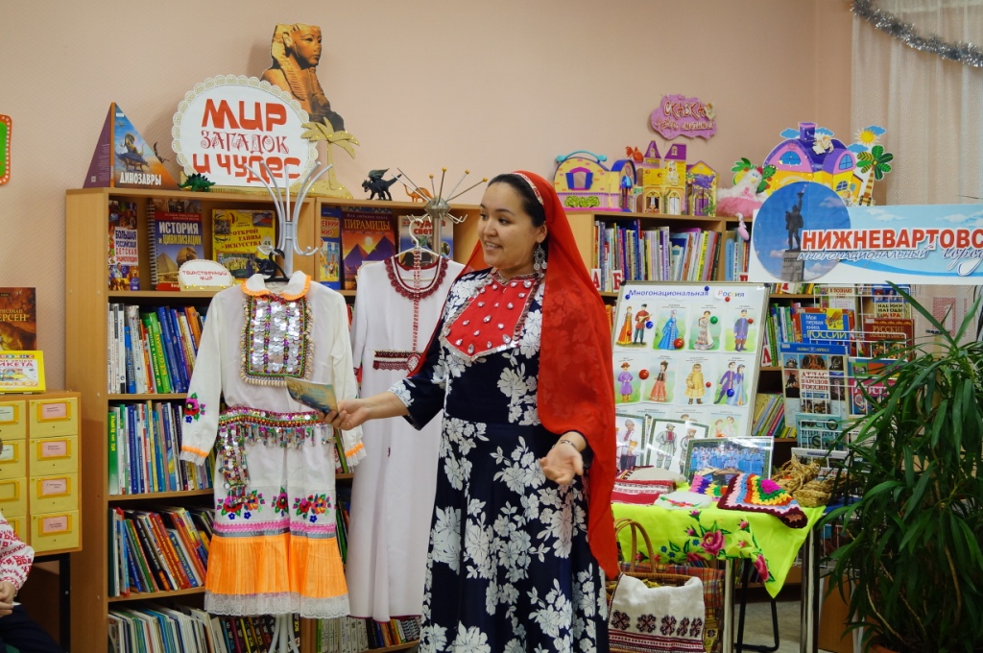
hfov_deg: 38.2
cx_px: 492
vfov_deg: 25.9
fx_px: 1418
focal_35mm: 52
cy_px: 326
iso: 500
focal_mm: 35
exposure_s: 1/60
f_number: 5
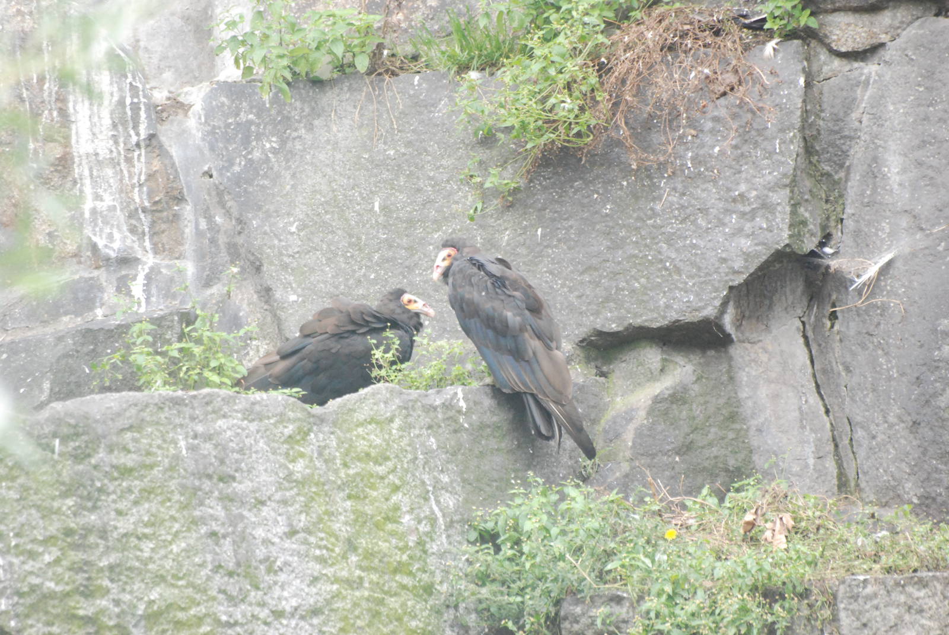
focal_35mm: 450
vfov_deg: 3.1
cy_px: 318
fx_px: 11876
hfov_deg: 4.6
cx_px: 474
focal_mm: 300
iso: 1600
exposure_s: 1/400
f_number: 5.6
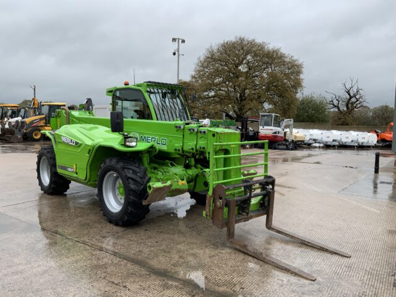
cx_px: 198
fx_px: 332
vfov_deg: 48.2
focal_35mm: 29
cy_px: 148
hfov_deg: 61.7
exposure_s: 1/425
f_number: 1.8
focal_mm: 3
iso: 16
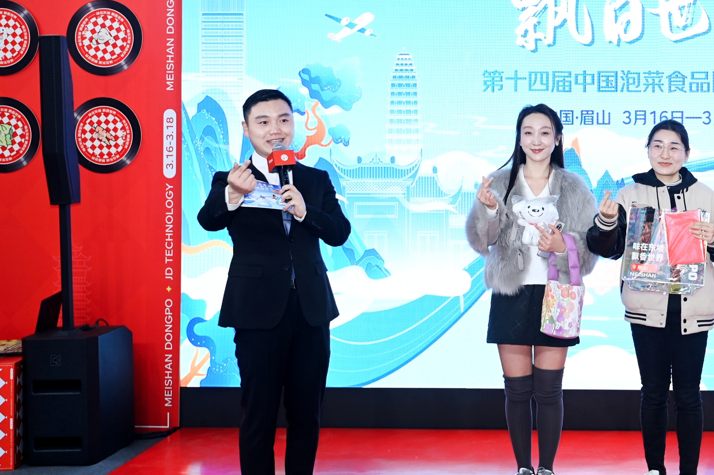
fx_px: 1229
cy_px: 111
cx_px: 668
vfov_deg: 21.7
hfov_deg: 30.7
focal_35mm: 62
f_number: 2.8
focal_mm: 30.5
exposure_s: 1/160
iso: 250
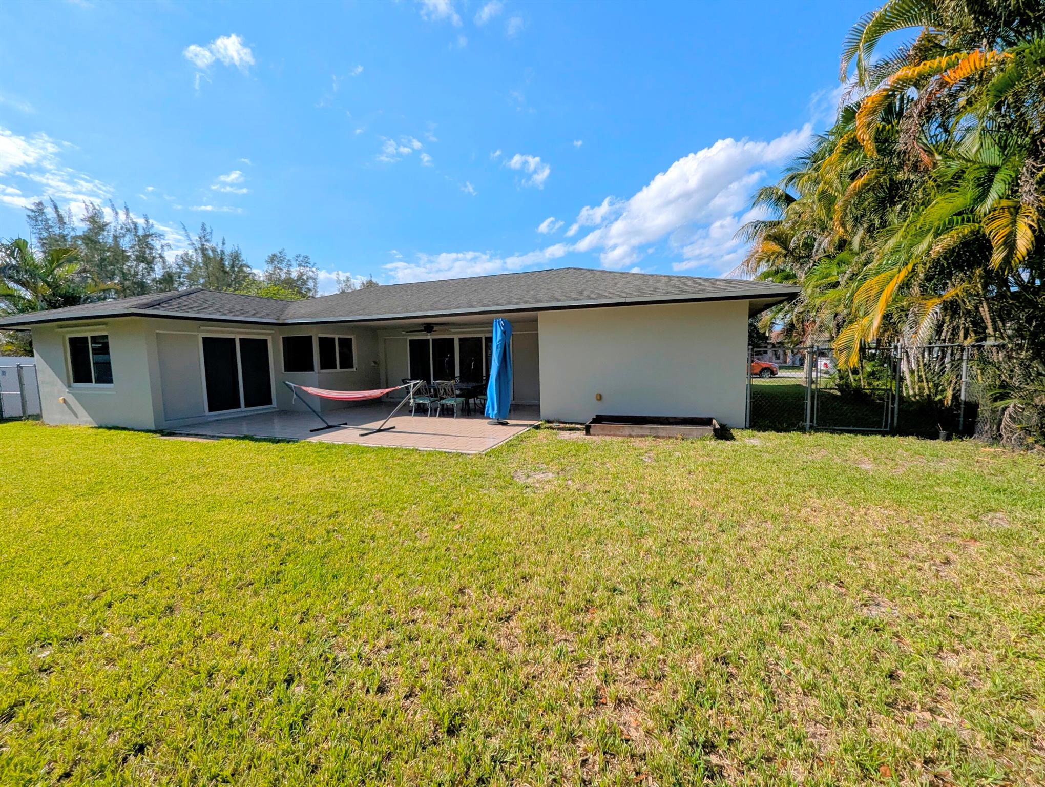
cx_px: 522
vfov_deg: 90.1
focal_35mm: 13
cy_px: 394
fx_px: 393
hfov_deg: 106.1
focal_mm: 1.95
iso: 47
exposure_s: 1/2762
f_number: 2.2
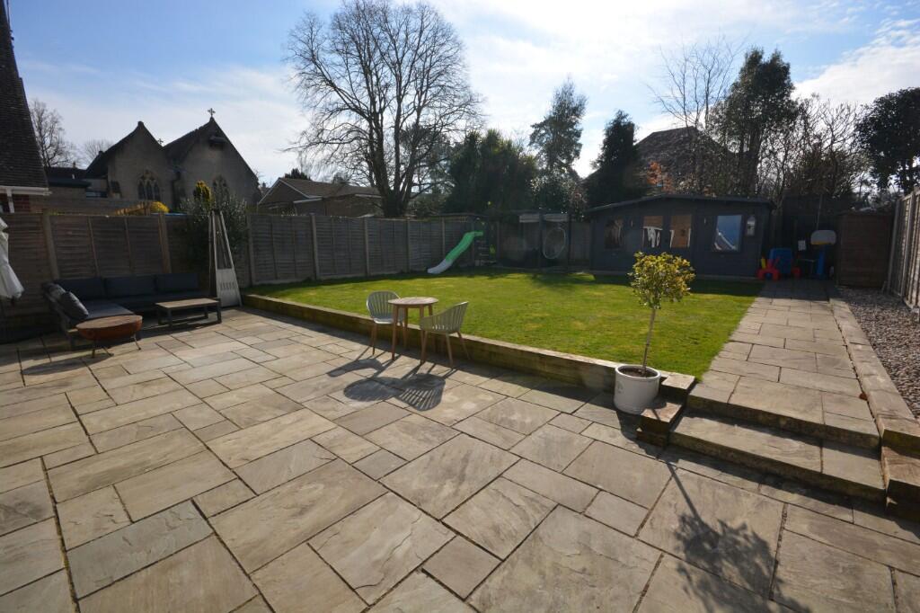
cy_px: 306
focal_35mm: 15
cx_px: 460
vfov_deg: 77.3
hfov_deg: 100.4
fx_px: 383
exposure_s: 1/200
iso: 100
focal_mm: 10
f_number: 11
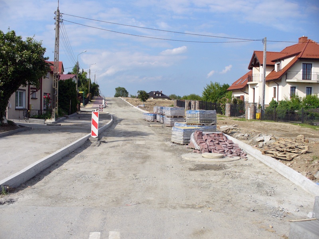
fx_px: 341
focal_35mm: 37
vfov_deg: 38.7
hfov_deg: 50.1
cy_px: 120
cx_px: 160
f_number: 5.6
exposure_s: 1/500
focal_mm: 6.1
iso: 100
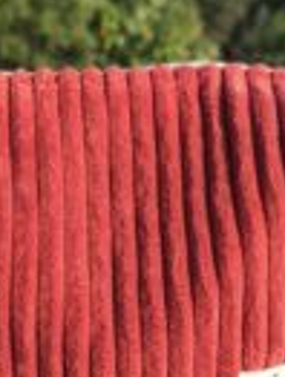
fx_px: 765
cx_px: 95
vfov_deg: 27.4
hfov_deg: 21.0
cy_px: 279
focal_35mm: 70
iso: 50
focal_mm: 6.18
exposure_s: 1/600
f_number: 1.65
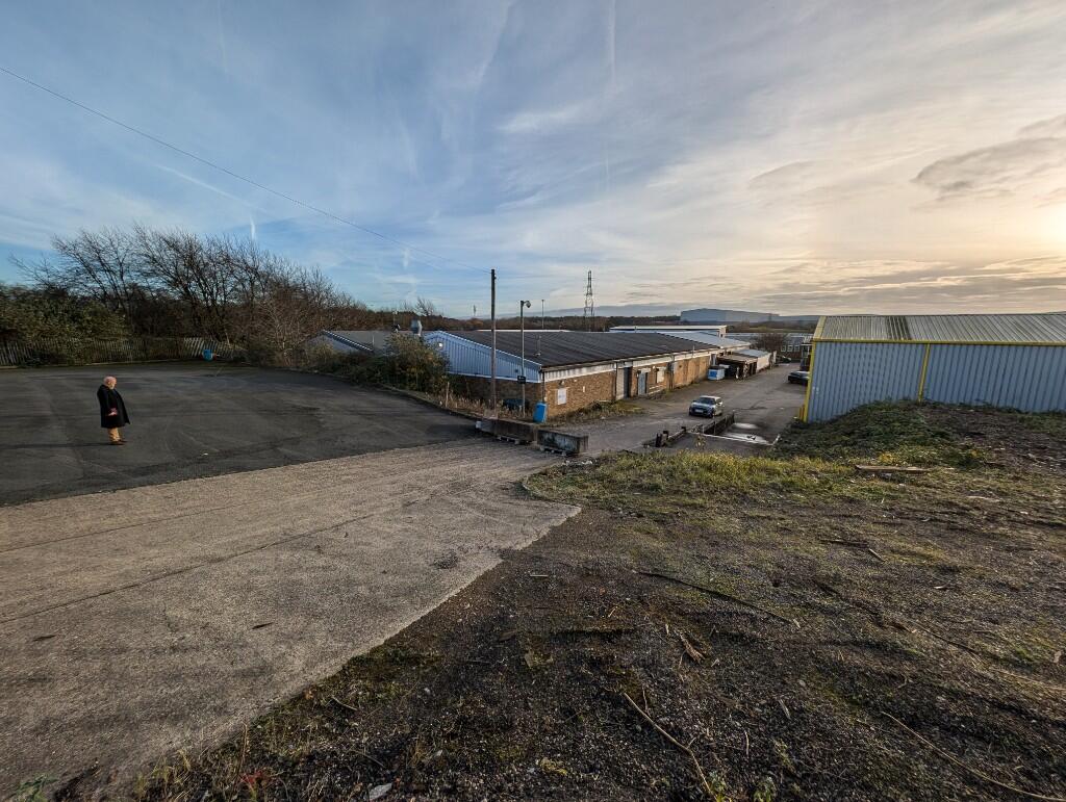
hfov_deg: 110.5
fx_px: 370
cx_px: 533
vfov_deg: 94.6
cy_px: 401
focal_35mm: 12
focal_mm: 2.23
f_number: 1.95
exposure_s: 1/3049
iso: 35
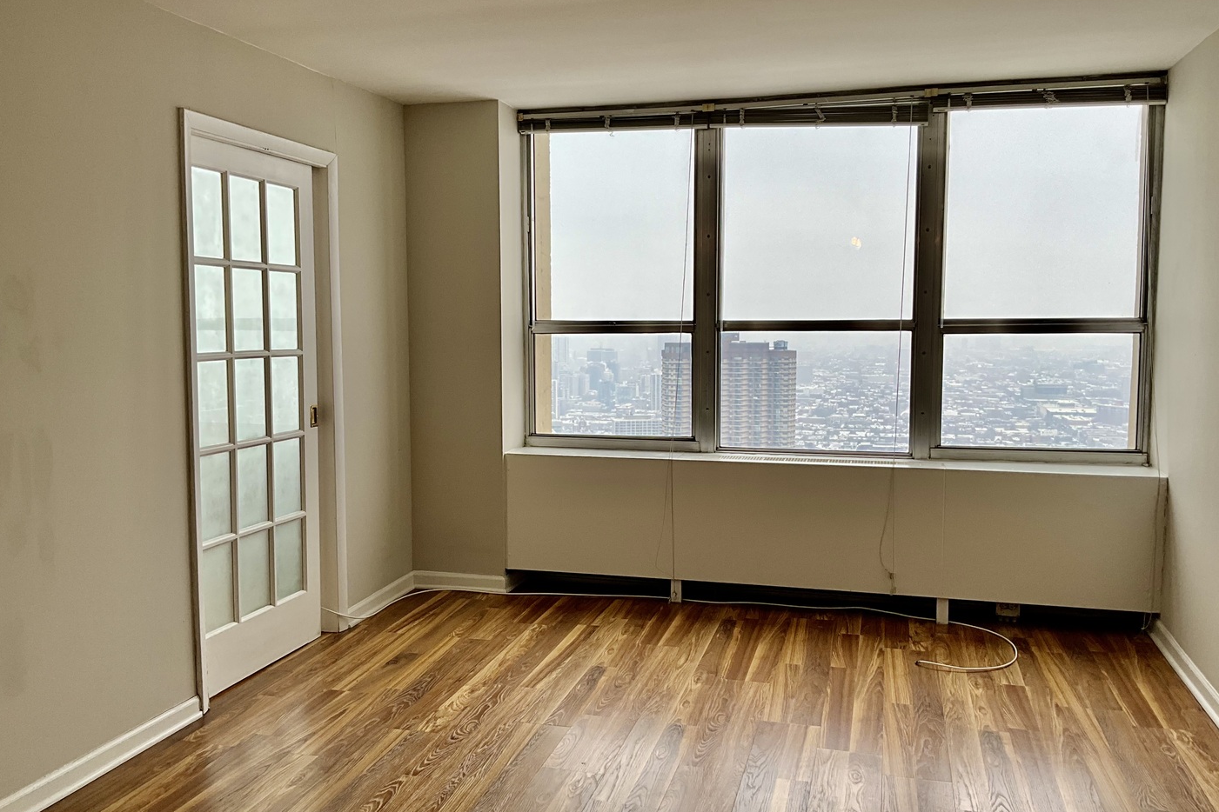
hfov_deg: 60.3
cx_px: 620
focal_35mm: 31
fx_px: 1050
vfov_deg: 42.3
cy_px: 411
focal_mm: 3
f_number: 1.8
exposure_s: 1/346
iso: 25
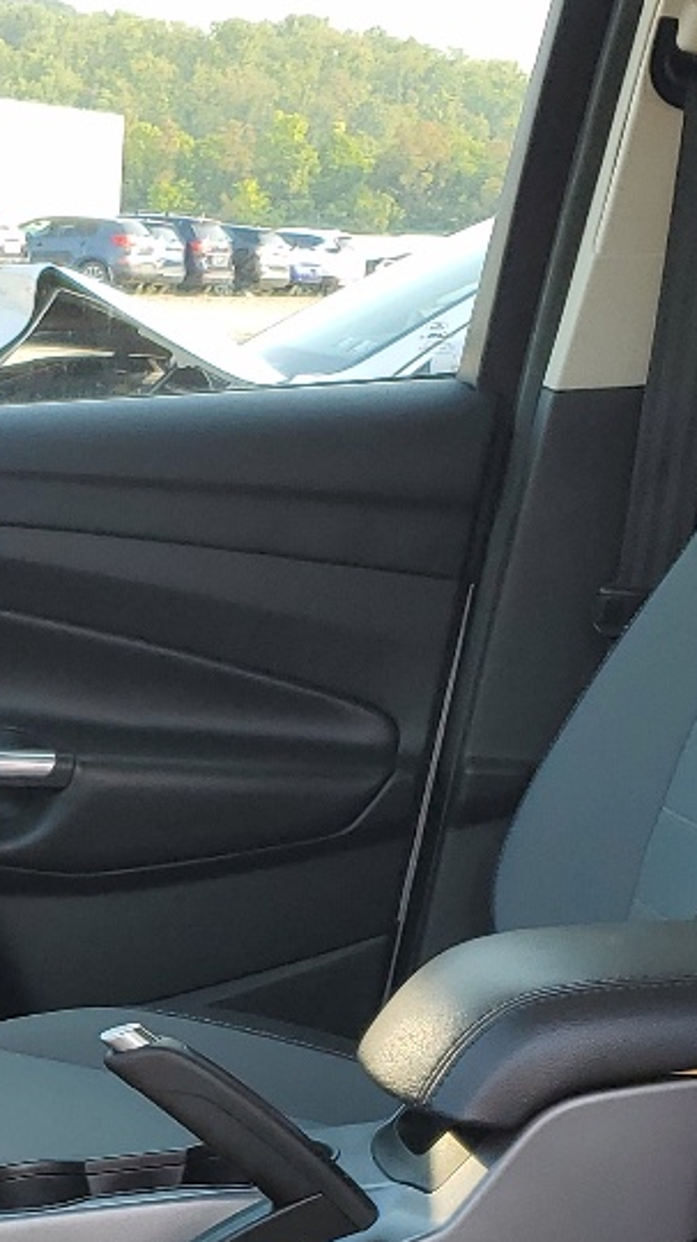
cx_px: 41
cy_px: 1102
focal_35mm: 84
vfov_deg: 24.6
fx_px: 2765
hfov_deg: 14.2
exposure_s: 1/286
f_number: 1.5
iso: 50
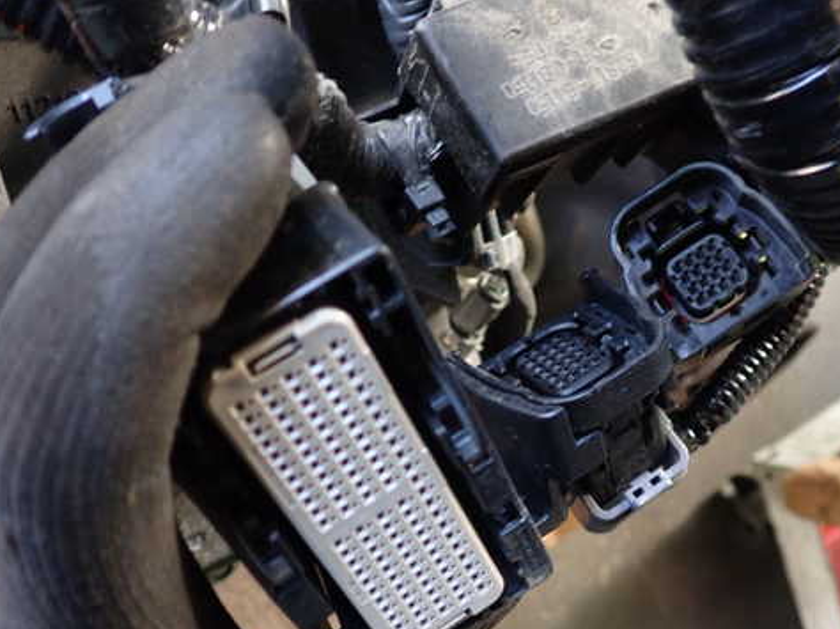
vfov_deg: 37.6
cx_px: 510
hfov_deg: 48.7
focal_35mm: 38
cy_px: 353
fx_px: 922
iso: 200
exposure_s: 1/30
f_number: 2.3
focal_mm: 5.4
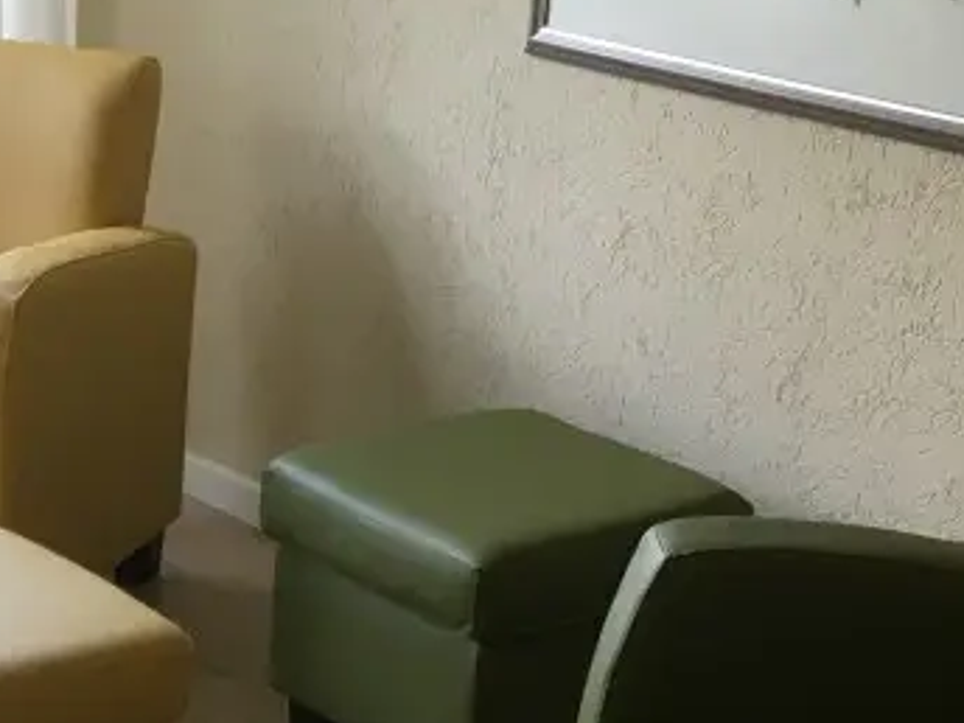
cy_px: 1056
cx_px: -11
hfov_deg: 20.8
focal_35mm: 91
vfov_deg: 15.1
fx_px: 2534
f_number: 2.2
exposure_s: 1/33
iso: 40
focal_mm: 4.15
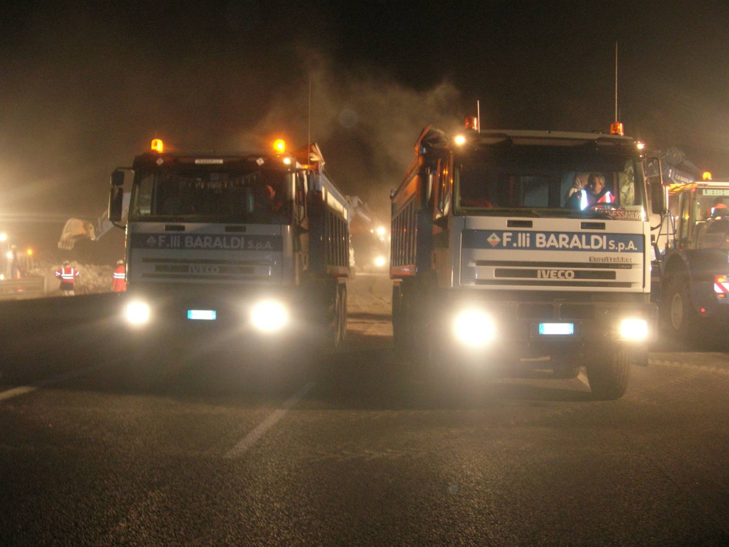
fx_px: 821
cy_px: 268
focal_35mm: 39
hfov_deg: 47.9
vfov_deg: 36.8
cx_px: 365
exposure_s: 1/12.2
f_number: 2.8
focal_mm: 7.8
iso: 200
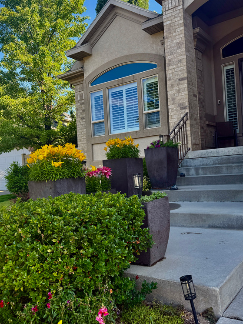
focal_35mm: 33
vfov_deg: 55.3
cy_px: 159
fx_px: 309
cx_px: 137
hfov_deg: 42.9
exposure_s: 1/858
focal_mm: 6.76
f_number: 1.78
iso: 100
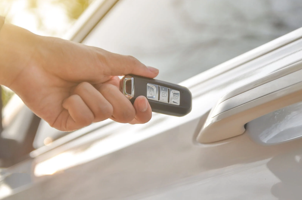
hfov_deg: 23.1
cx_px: 172
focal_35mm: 88
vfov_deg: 15.5
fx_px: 737
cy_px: 112
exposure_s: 1/800
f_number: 3.5
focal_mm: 50
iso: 100
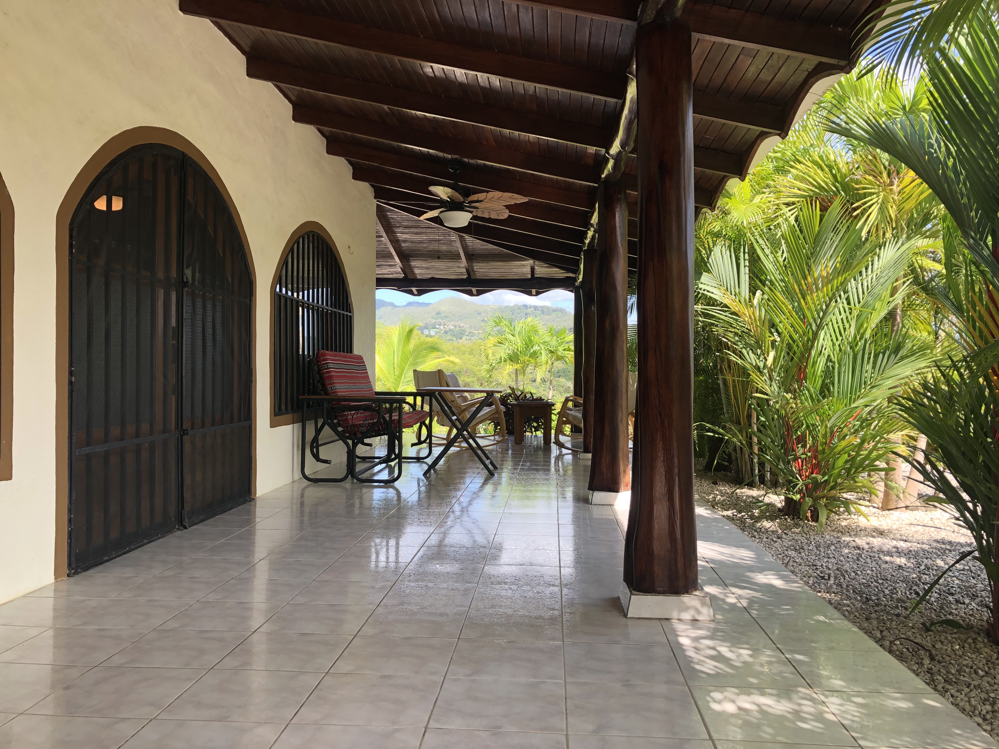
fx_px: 808
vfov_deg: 49.7
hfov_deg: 63.4
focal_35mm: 28
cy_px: 374
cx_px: 500
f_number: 1.8
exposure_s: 1/233
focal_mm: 4
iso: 20
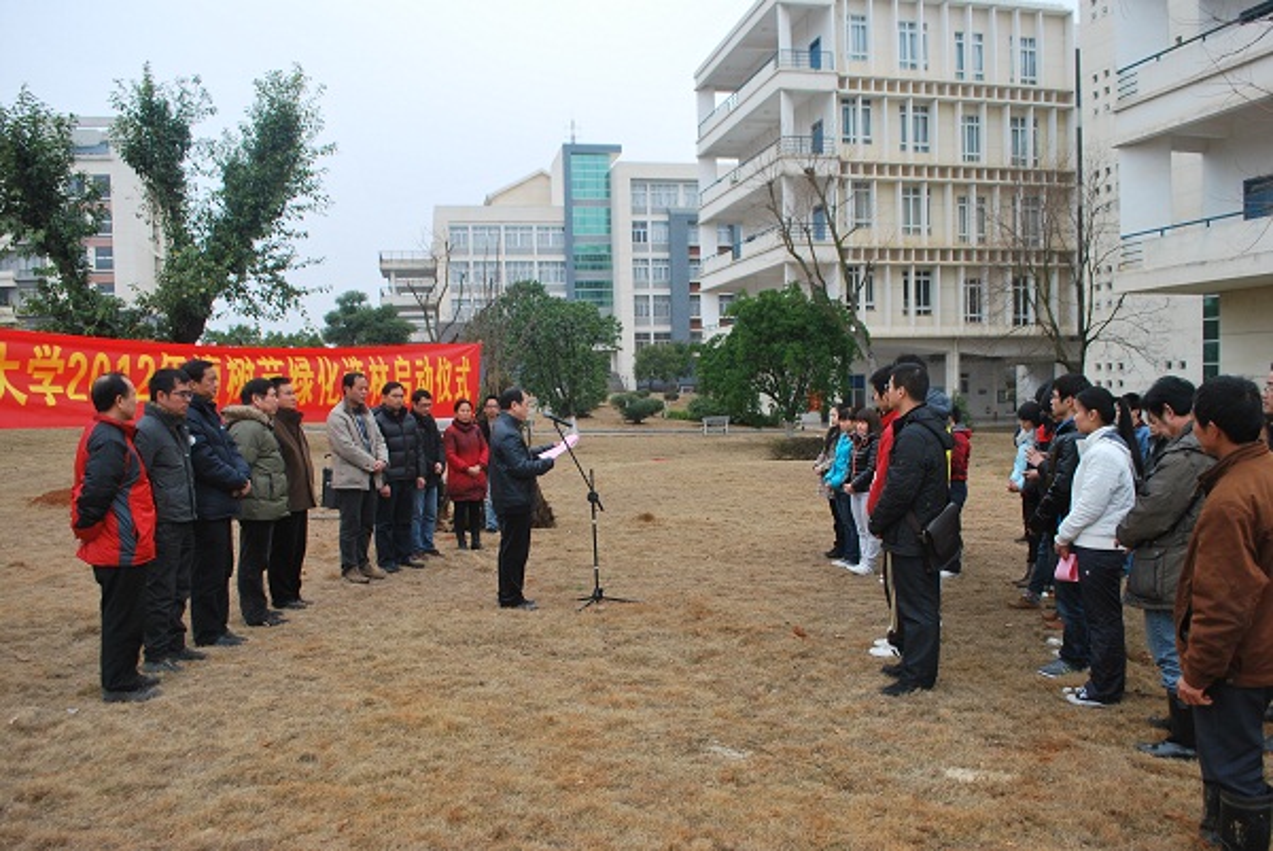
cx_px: 636
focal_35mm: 27
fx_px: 955
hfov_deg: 67.3
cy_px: 426
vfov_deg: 48.0
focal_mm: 18
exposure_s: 1/125
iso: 200
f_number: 5.6
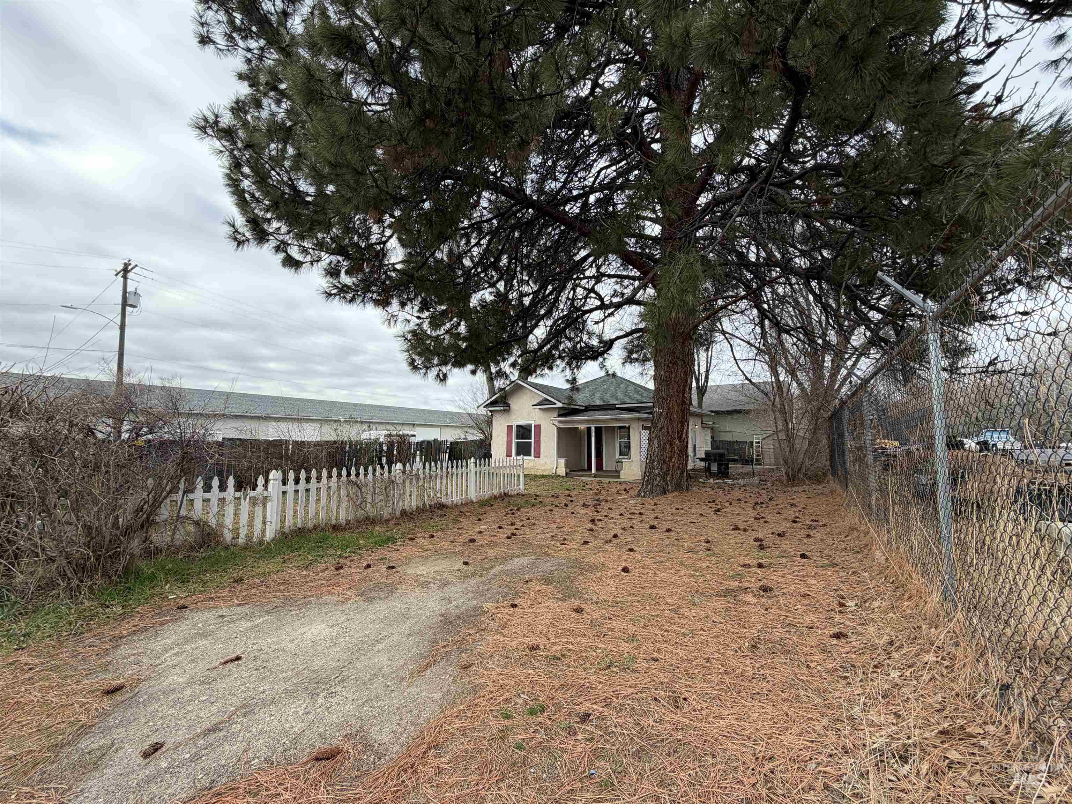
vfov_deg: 85.7
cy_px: 402
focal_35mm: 14
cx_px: 536
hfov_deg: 102.1
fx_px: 434
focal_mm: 2.22
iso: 50
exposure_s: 1/280
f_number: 2.2
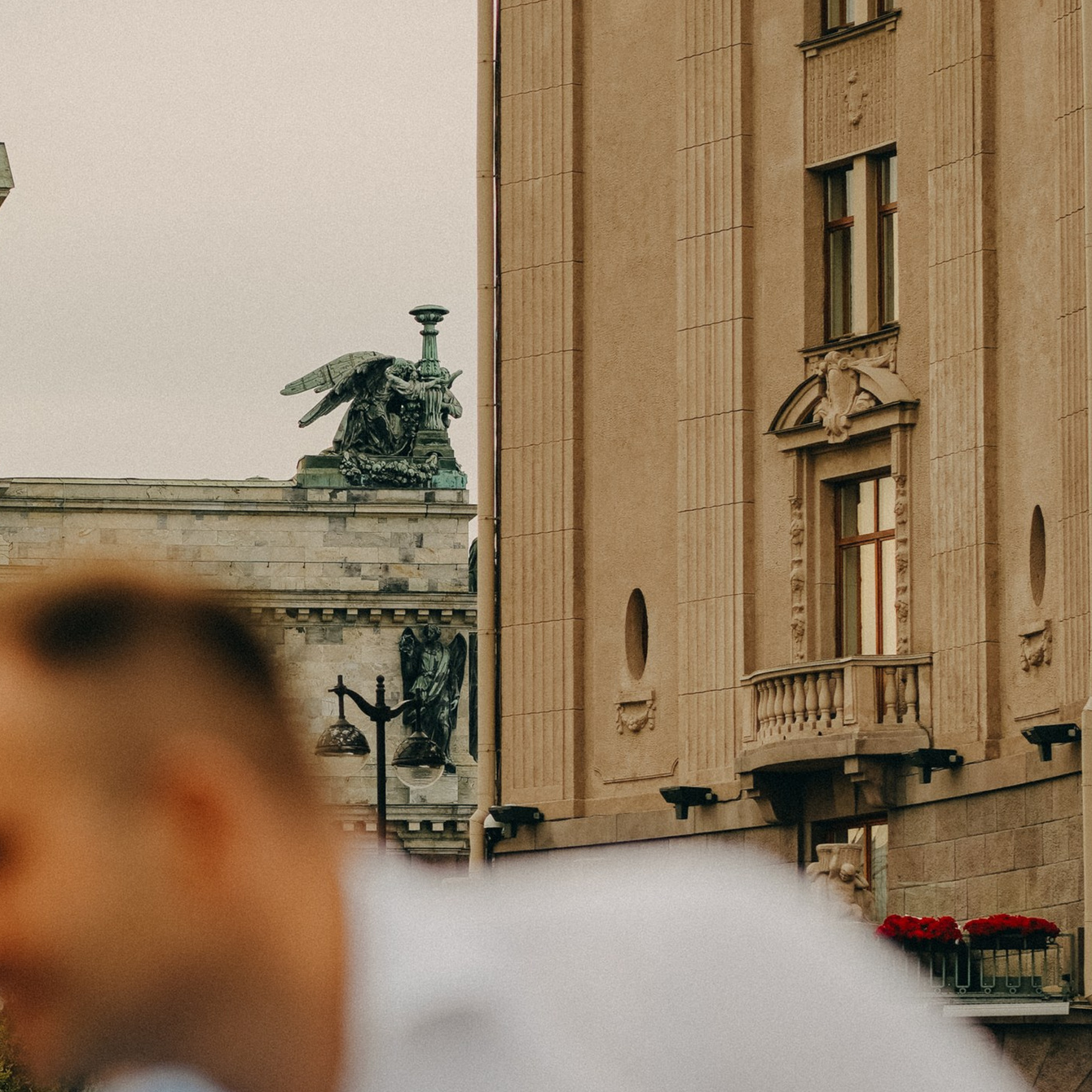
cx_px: 59
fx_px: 7388
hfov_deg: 8.4
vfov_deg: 8.5
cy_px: 618
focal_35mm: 207
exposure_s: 1/1000
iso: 125
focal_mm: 85
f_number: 2.5
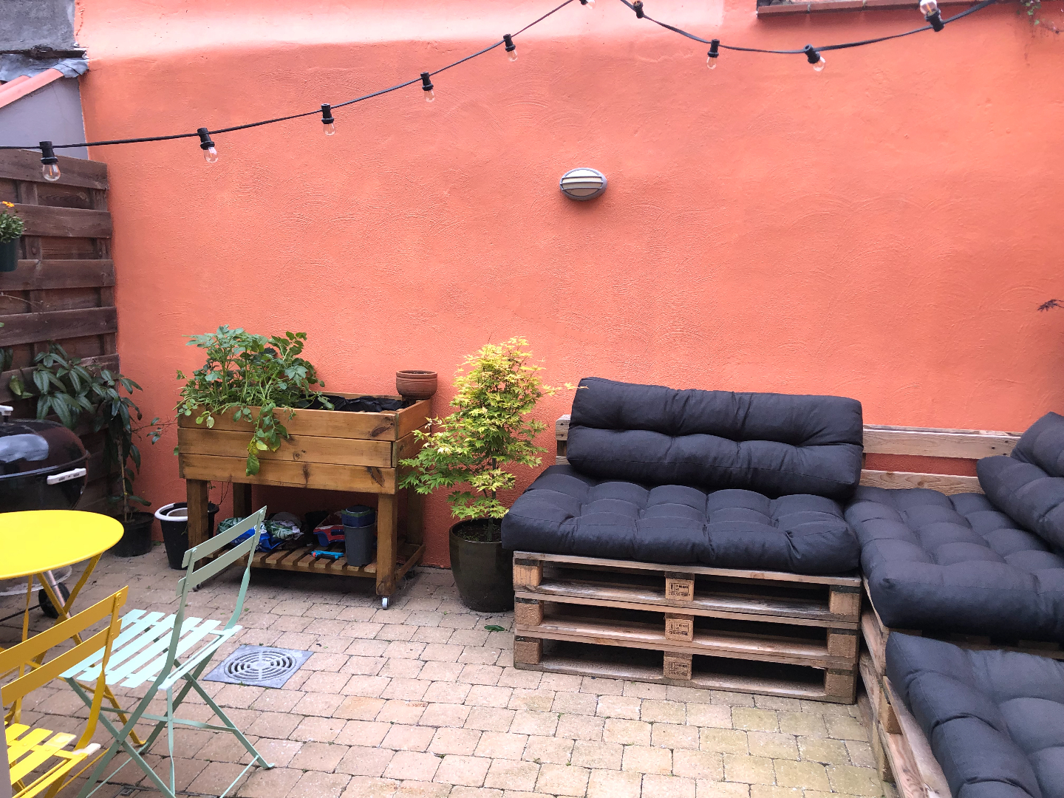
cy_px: 399
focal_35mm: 28
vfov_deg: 49.7
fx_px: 861
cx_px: 532
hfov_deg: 63.4
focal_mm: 3.99
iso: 20
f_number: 1.8
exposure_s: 1/674
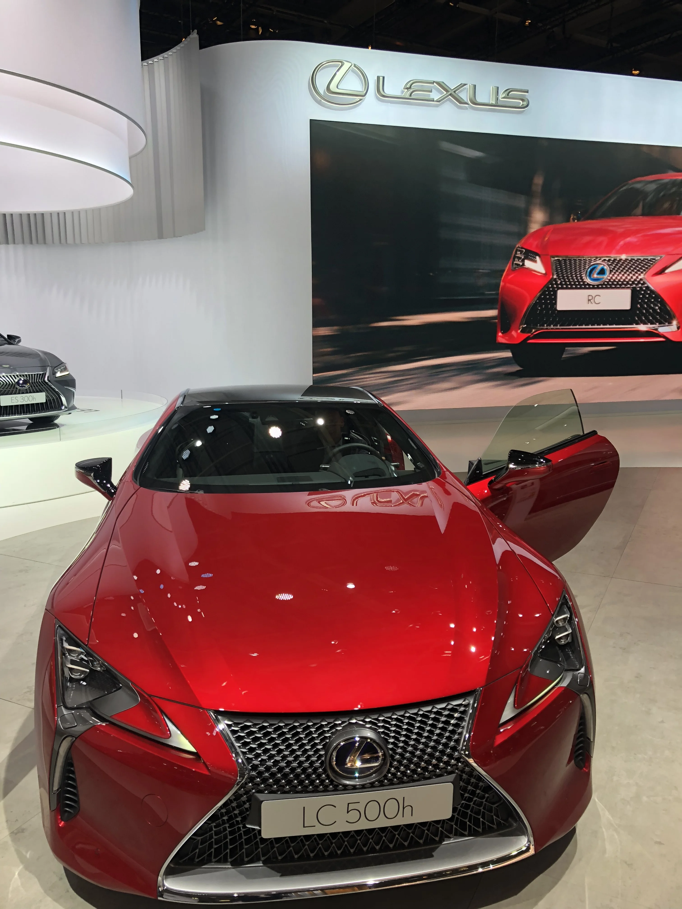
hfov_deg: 49.7
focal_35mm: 28
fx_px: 736
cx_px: 341
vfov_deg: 63.4
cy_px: 454
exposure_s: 1/150
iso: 40
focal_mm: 4
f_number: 1.8
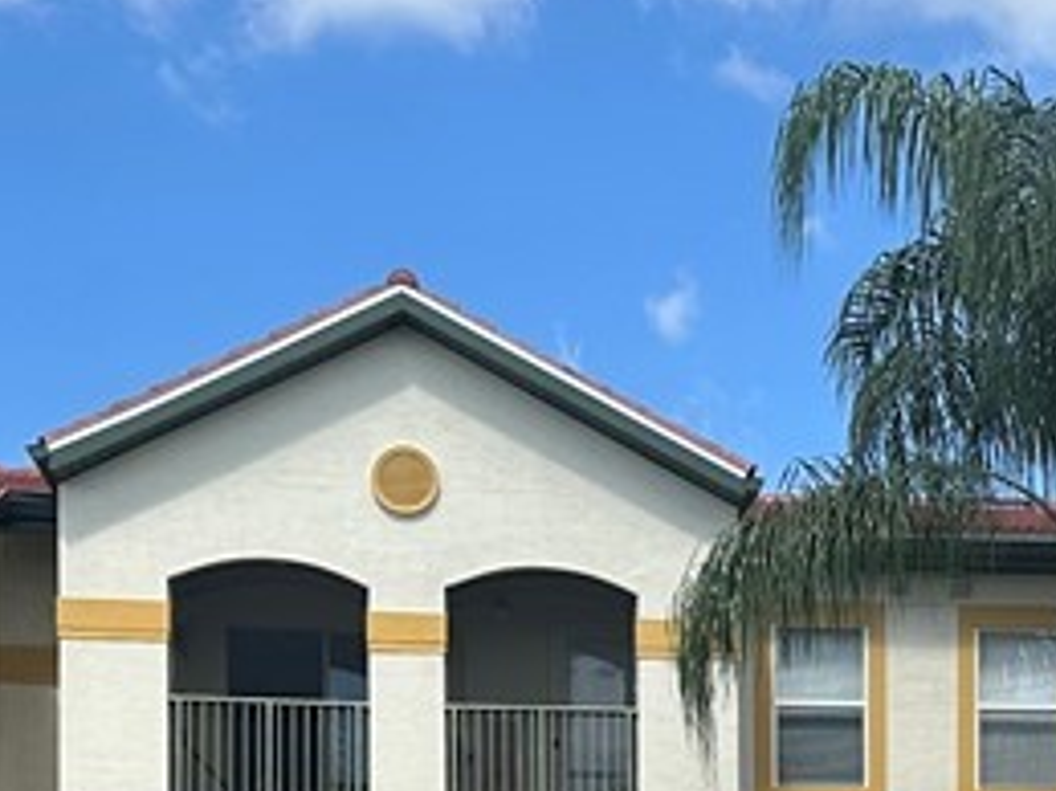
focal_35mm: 95
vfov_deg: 14.3
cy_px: 1276
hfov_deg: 20.5
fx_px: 2897
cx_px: 775
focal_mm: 6.86
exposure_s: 1/3356
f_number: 1.78
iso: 80
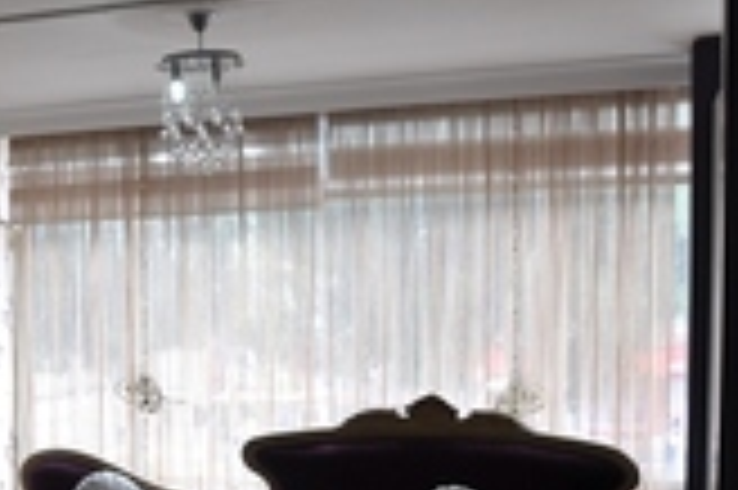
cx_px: -54
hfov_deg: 28.1
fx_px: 1352
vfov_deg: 20.0
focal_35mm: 66
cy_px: 477
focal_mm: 18
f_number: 4.5
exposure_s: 1/60
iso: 200
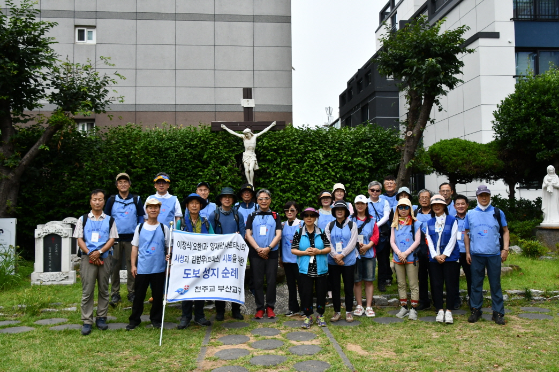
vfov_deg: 40.0
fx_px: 512
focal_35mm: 33
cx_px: 280
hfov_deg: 57.2
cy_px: 186
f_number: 10
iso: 800
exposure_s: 1/400
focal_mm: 22
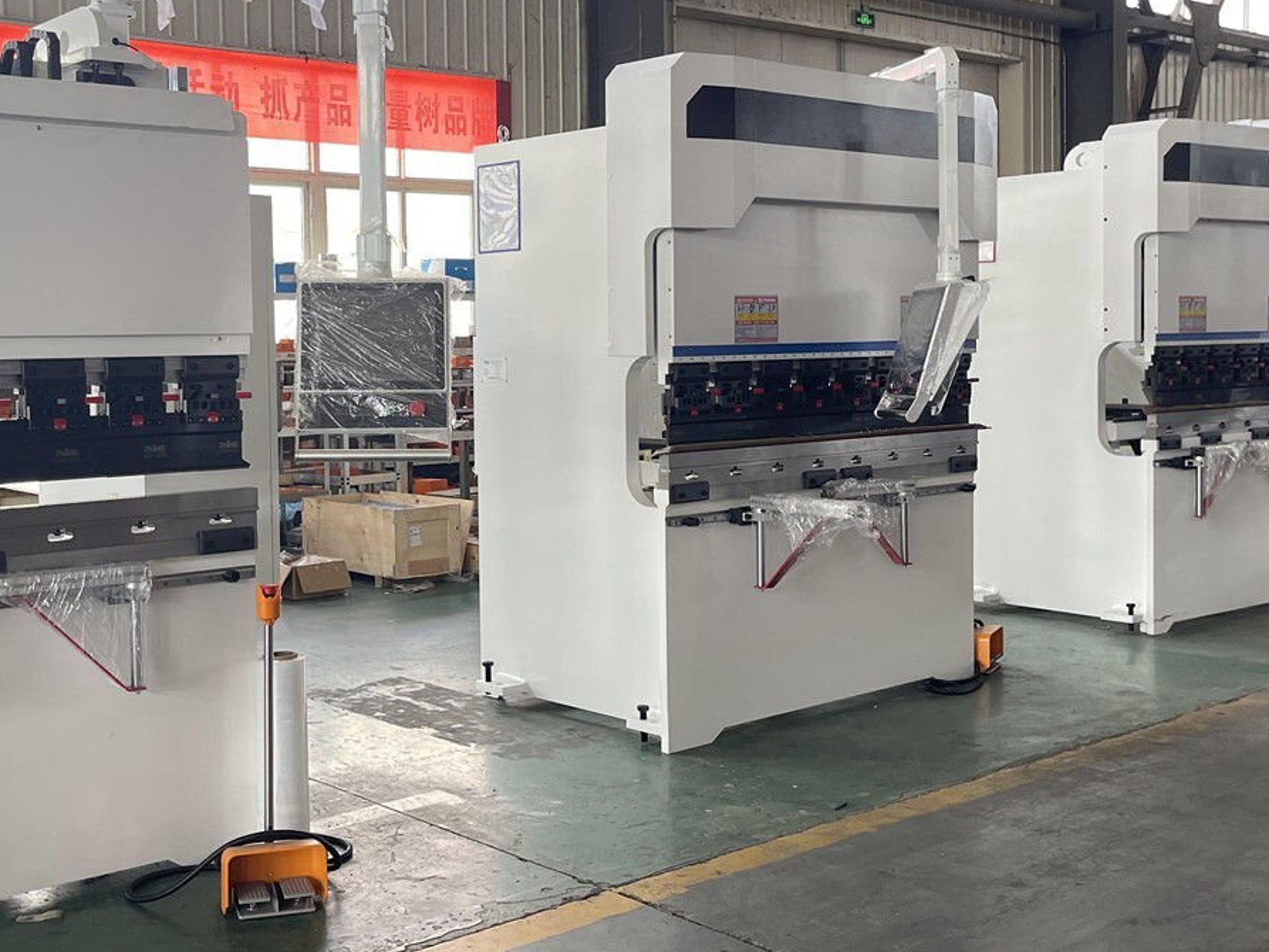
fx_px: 1540
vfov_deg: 34.2
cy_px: 382
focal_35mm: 42
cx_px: 455
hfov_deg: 44.3
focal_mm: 5.1
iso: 100
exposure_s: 1/121
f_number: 1.6
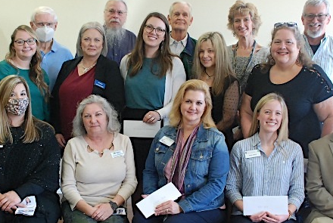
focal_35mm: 60
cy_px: 131
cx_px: 134
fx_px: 556
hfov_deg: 33.2
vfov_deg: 22.7
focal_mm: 22
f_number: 4.8
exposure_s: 1/90
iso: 1000
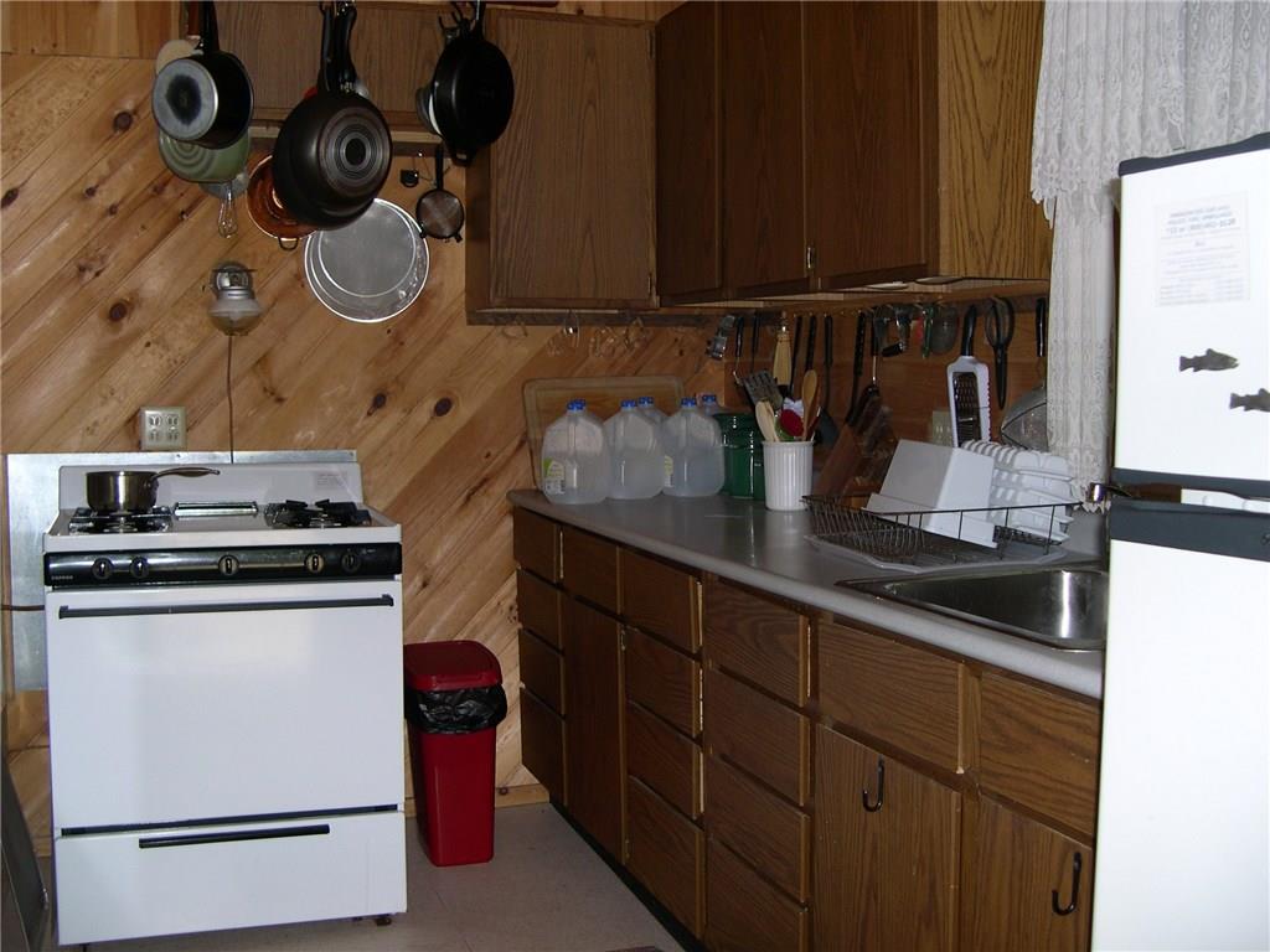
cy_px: 476
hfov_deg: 49.0
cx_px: 635
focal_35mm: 38
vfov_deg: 37.7
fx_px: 1394
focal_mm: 8
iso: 104
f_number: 2.8
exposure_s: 1/60
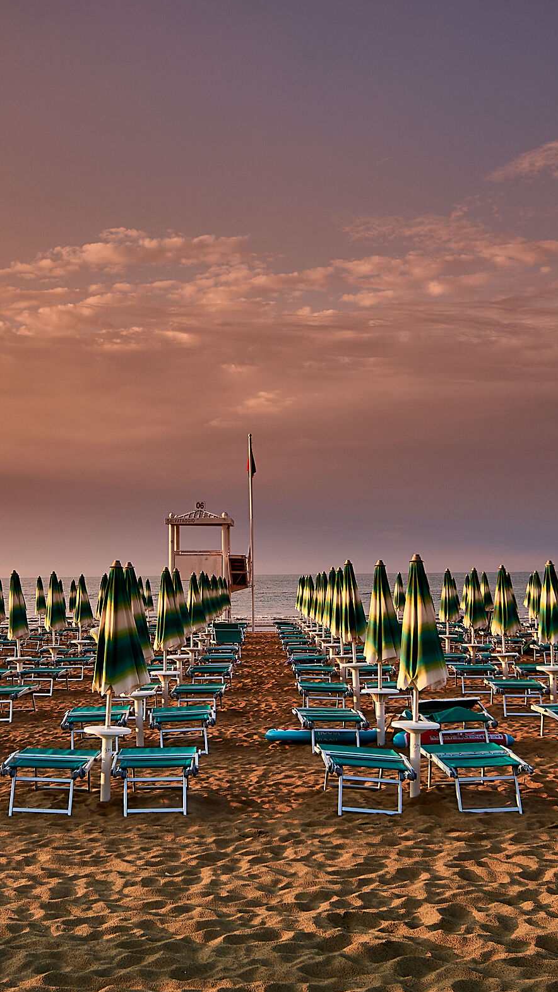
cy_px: 489
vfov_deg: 42.9
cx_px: 191
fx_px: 1262
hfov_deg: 24.8
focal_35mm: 48
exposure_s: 1/80
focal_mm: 20
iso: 100
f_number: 10
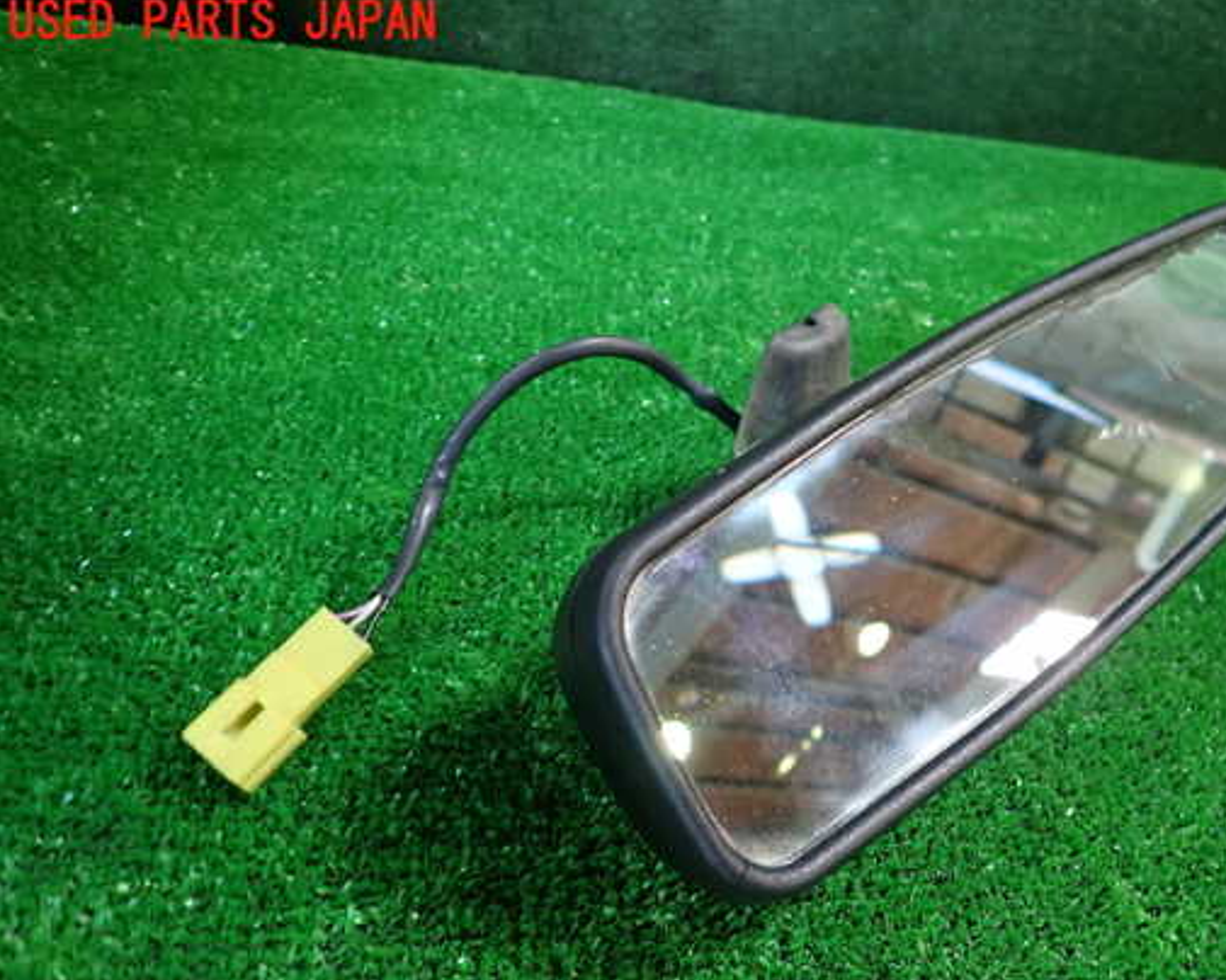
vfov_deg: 49.9
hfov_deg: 60.0
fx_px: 1052
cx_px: 723
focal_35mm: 29
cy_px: 539
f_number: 2
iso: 250
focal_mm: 4.5
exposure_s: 1/30
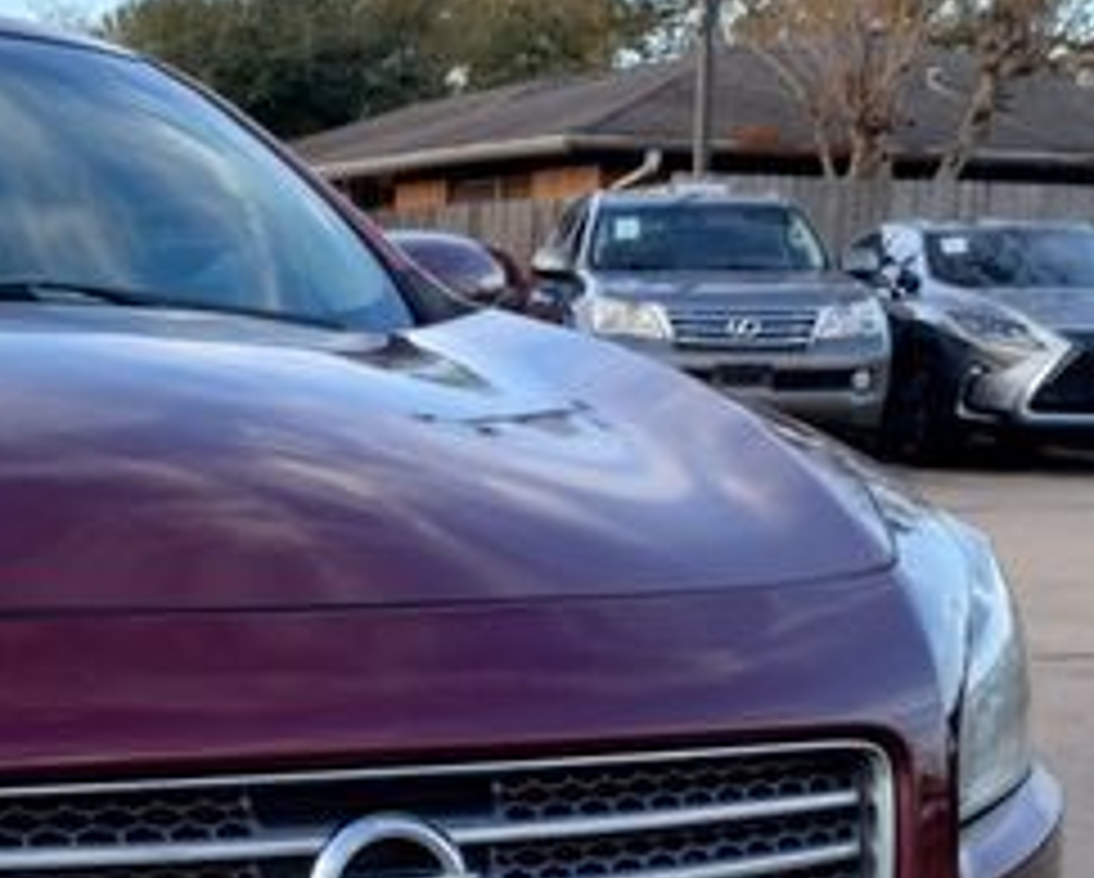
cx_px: 131
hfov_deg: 25.6
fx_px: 2334
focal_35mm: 72
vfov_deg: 20.7
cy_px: 851
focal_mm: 4.27
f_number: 1.8
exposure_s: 1/120
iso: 156
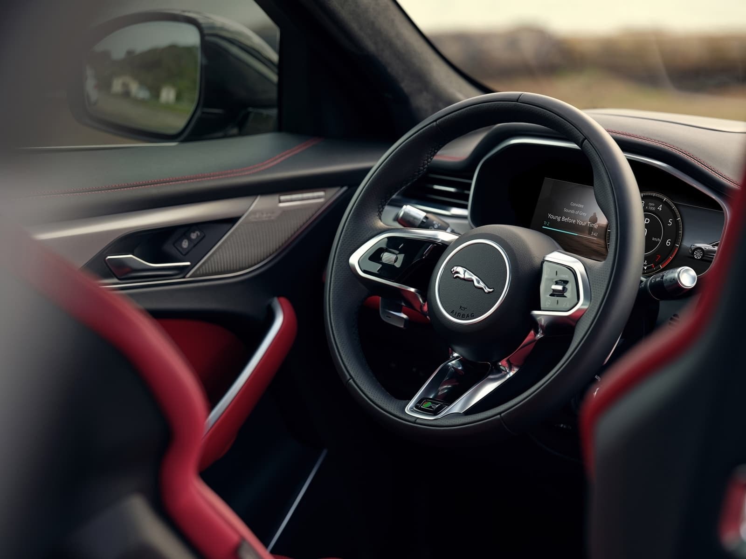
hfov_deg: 22.5
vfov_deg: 17.0
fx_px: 1875
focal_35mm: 87
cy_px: 280
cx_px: 373
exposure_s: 1/200
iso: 400
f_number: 4.5
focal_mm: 110
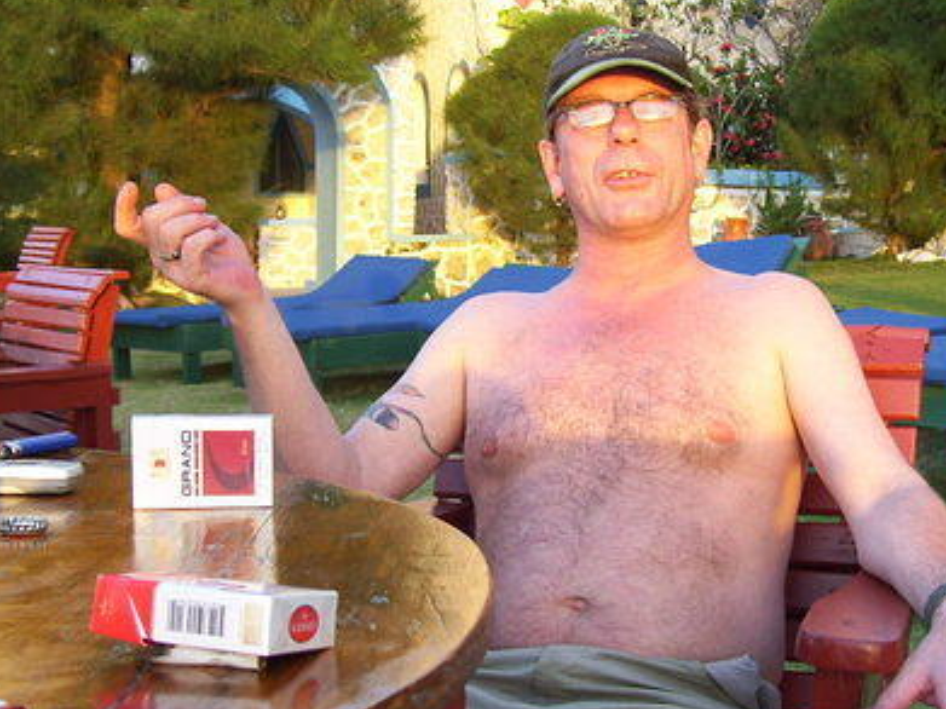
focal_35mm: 59
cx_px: 523
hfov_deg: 32.7
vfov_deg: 24.8
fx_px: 1612
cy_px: 409
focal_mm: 6
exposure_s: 1/80
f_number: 2.7
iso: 80
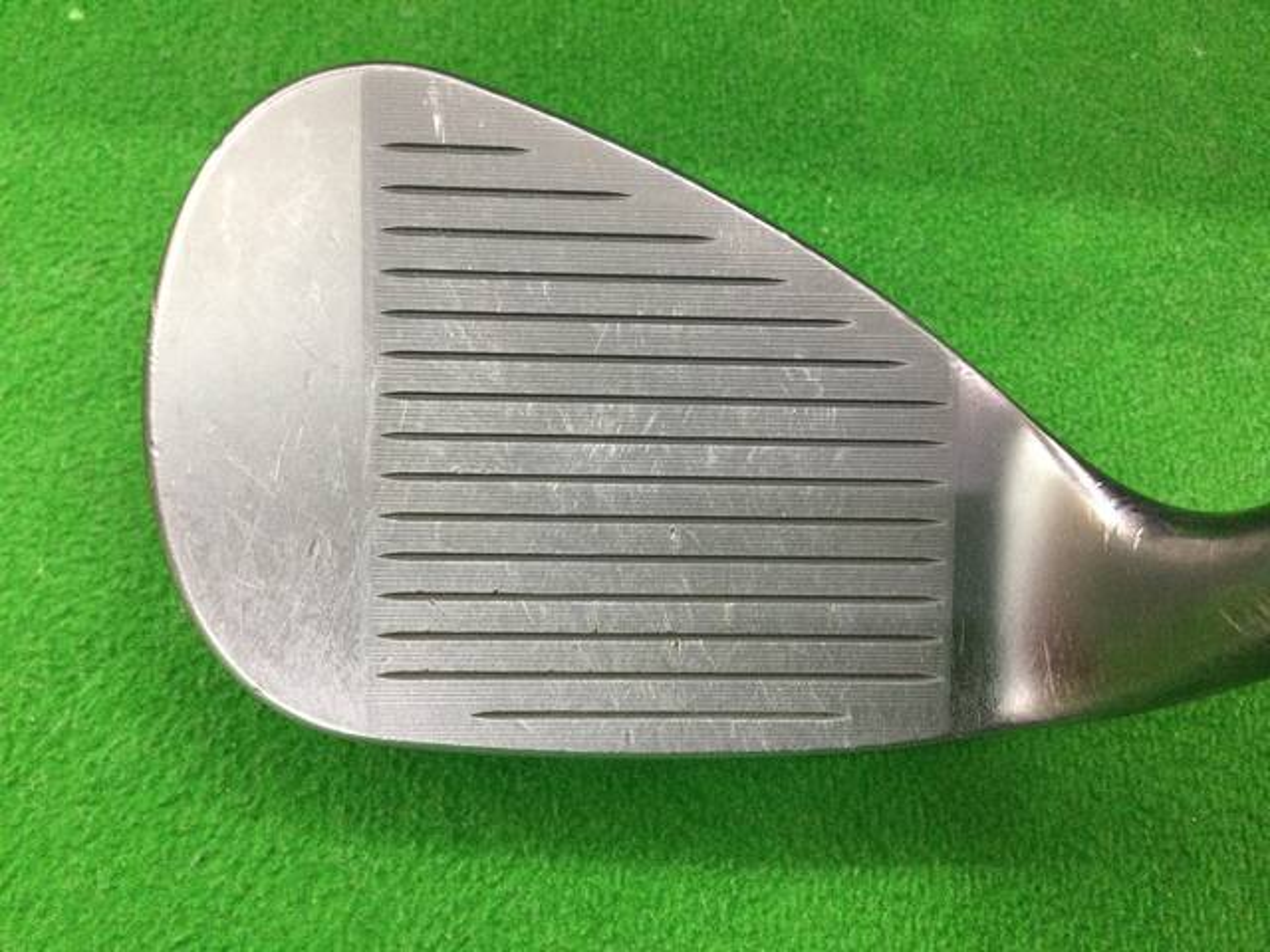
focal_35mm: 31
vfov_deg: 45.4
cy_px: 476
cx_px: 635
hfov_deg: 58.4
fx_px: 1137
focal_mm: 3.3
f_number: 2.4
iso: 125
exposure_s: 1/30
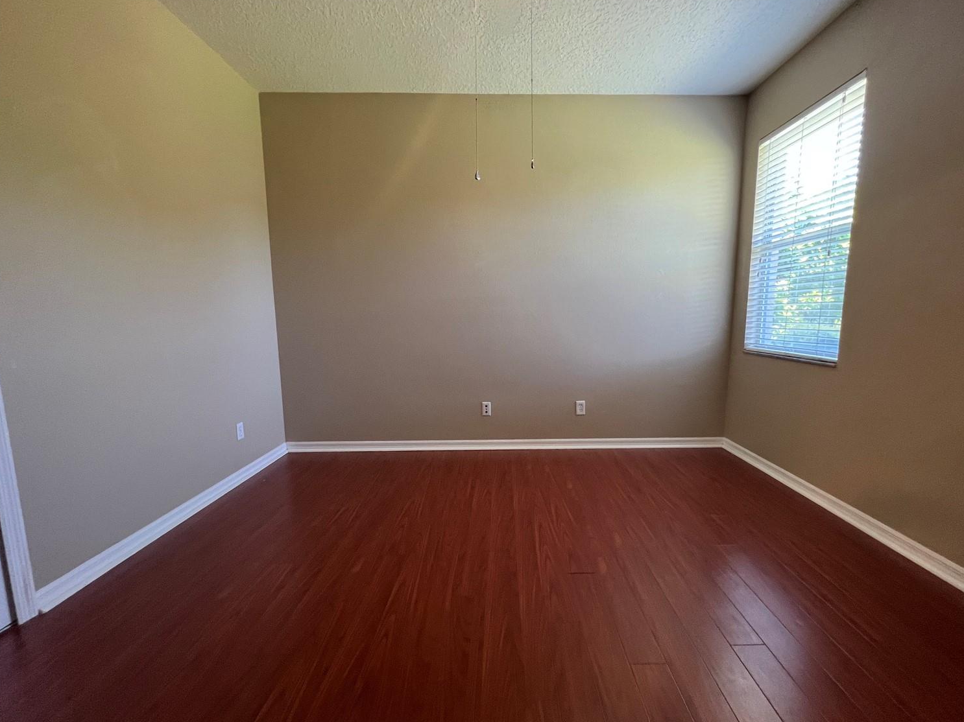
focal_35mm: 14
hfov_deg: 102.0
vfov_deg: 85.6
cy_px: 369
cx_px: 510
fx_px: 390
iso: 320
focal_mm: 1.57
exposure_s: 1/60
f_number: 1.8
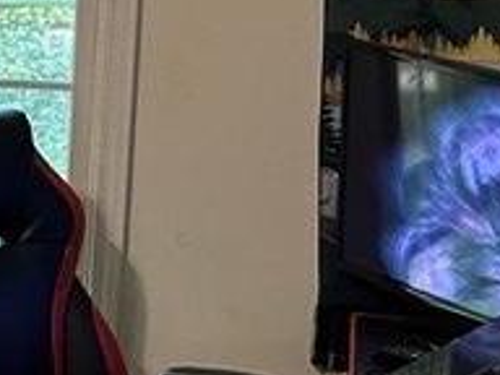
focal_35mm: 139
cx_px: -820
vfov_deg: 10.6
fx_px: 2008
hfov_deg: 11.1
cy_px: 62
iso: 160
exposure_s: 1/60
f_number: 1.5
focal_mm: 5.7
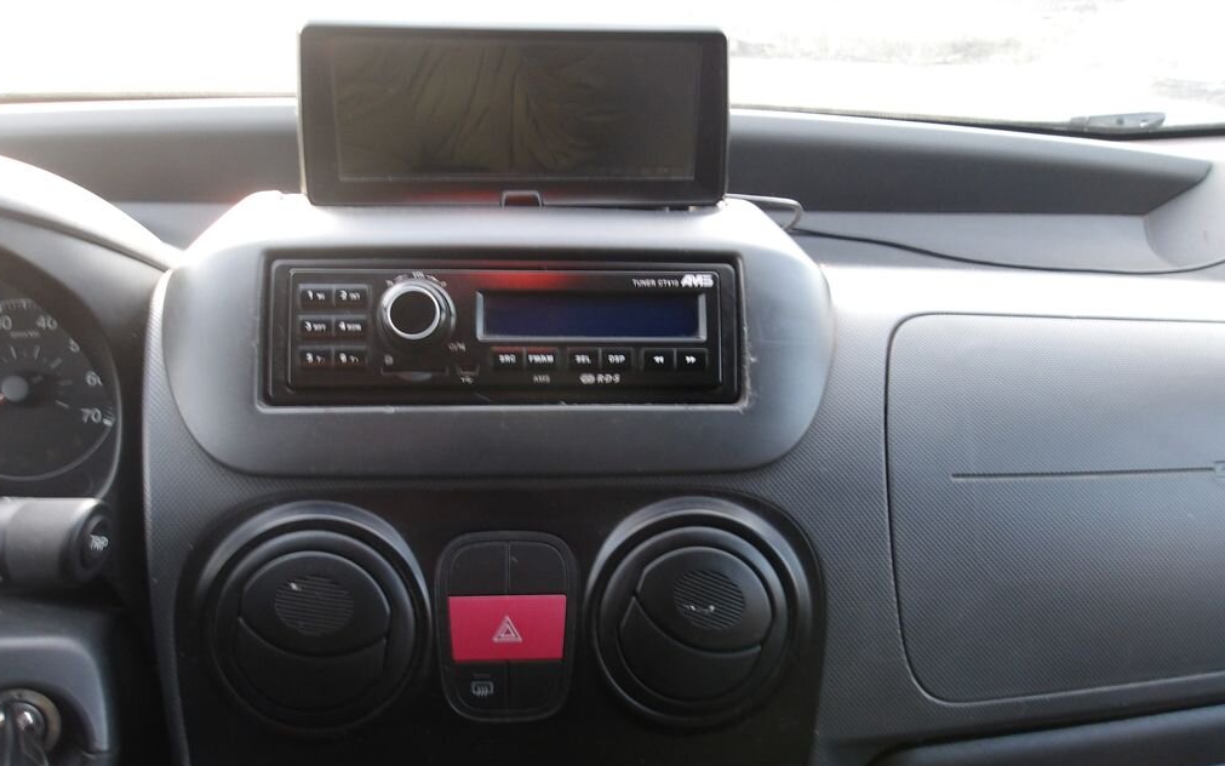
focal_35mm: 29
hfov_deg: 64.6
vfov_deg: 43.1
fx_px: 968
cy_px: 424
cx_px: 606
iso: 200
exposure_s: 1/18
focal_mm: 4.9
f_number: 3
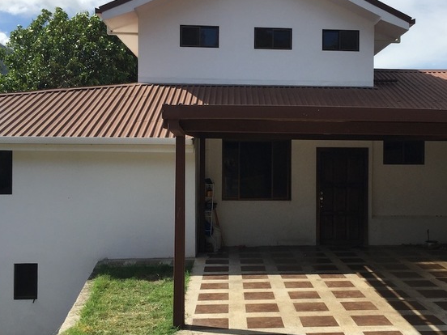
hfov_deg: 44.5
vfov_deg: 34.3
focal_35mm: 42
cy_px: 171
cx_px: 274
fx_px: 542
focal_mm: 4.15
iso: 32
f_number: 2.2
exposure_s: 1/1883
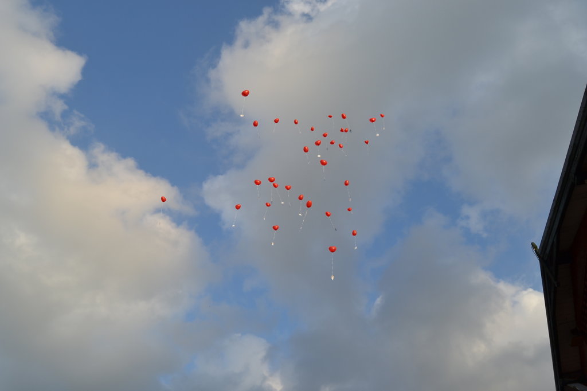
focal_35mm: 27
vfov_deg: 47.9
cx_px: 294
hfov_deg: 67.4
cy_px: 196
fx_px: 440
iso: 100
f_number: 7.1
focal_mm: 18
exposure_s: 1/200
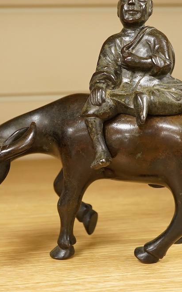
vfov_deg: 26.5
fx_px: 619
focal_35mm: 78
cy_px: 129
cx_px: 97
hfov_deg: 16.7
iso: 2000
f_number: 4.5
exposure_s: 1/125
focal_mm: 30
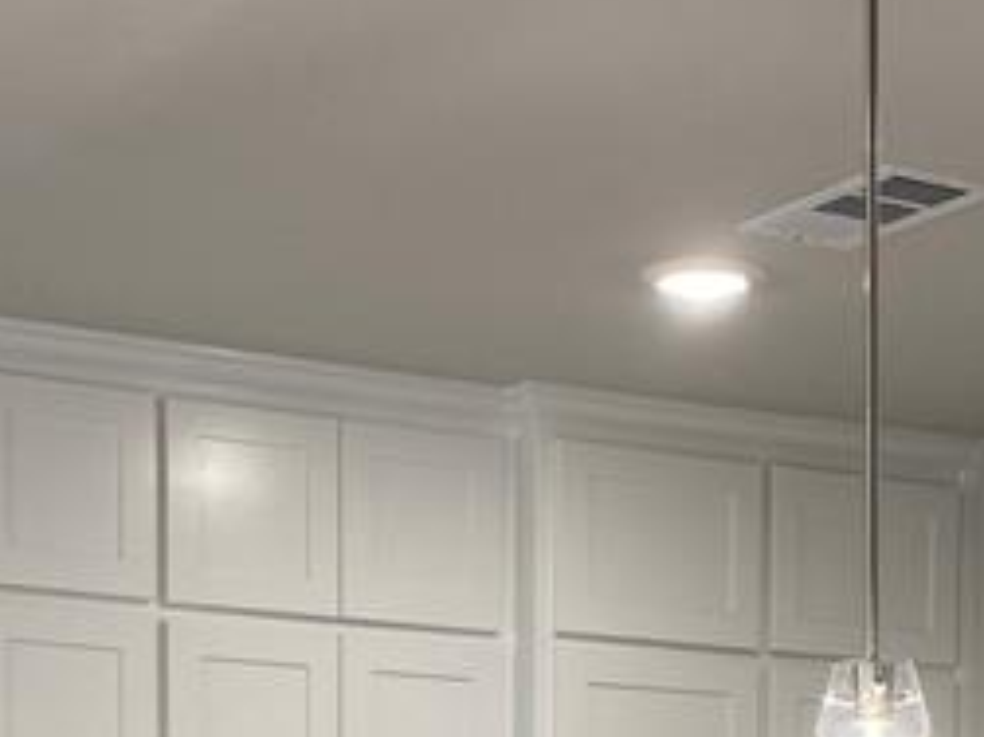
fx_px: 3012
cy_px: 1129
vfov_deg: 13.1
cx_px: 494
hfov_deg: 18.6
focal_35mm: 106
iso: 64
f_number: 1.8
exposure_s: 1/60
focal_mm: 4.25
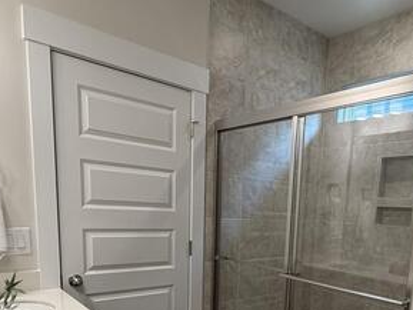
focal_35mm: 31
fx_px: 370
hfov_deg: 57.1
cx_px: 274
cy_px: 273
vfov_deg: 42.1
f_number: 2.2
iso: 125
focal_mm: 2.22
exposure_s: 1/120
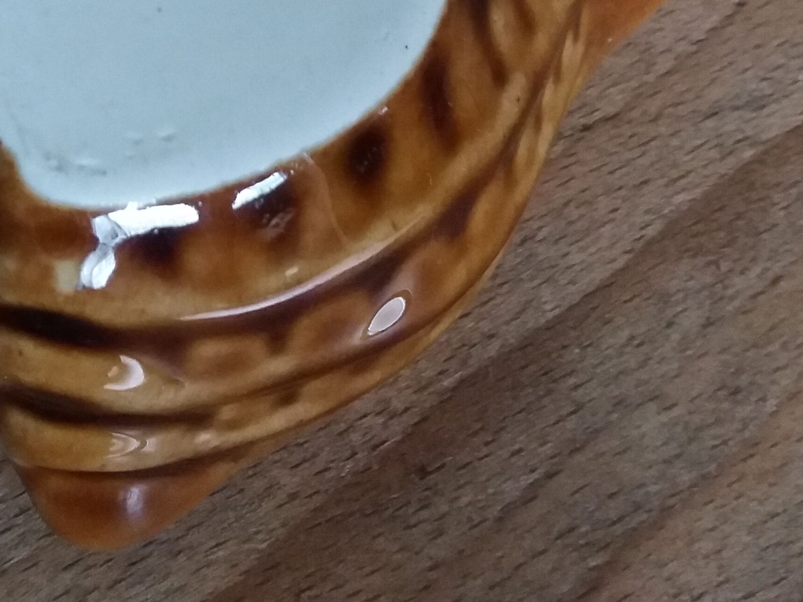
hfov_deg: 28.3
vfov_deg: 20.9
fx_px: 1554
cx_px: 154
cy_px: -47
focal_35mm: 67
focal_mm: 3.7
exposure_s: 1/17
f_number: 1.9
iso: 320
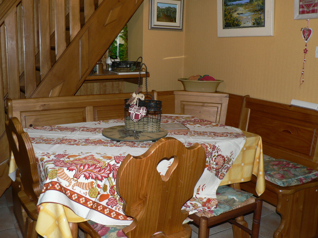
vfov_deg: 39.7
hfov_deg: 51.4
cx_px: 159
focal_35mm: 36
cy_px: 119
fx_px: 331
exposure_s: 1/30
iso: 100
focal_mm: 6
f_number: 2.8
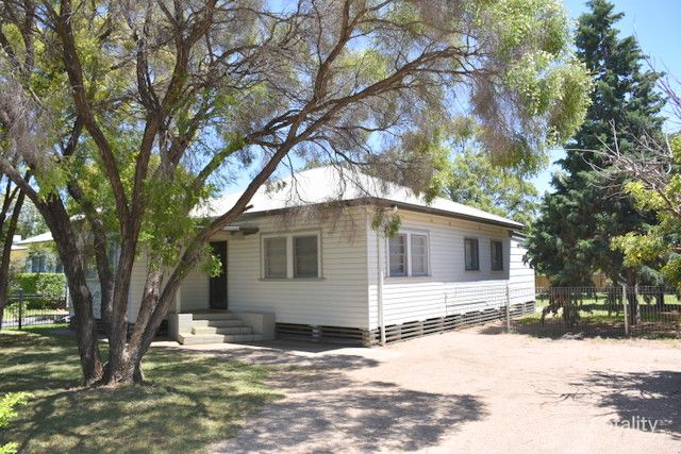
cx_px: 340
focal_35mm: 27
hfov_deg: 67.4
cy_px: 227
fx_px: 511
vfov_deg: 48.0
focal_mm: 18
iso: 100
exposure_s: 1/250
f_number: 6.3
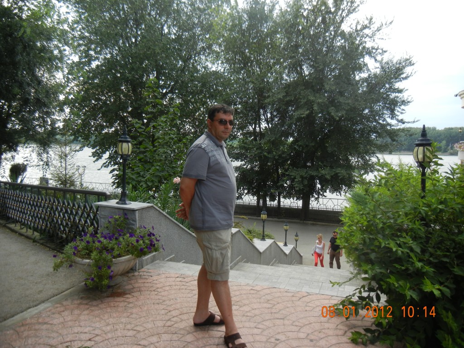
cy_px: 174
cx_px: 232
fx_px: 402
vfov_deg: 46.8
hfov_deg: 60.0
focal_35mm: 30
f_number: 3.5
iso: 160
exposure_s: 1/222
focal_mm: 5.4
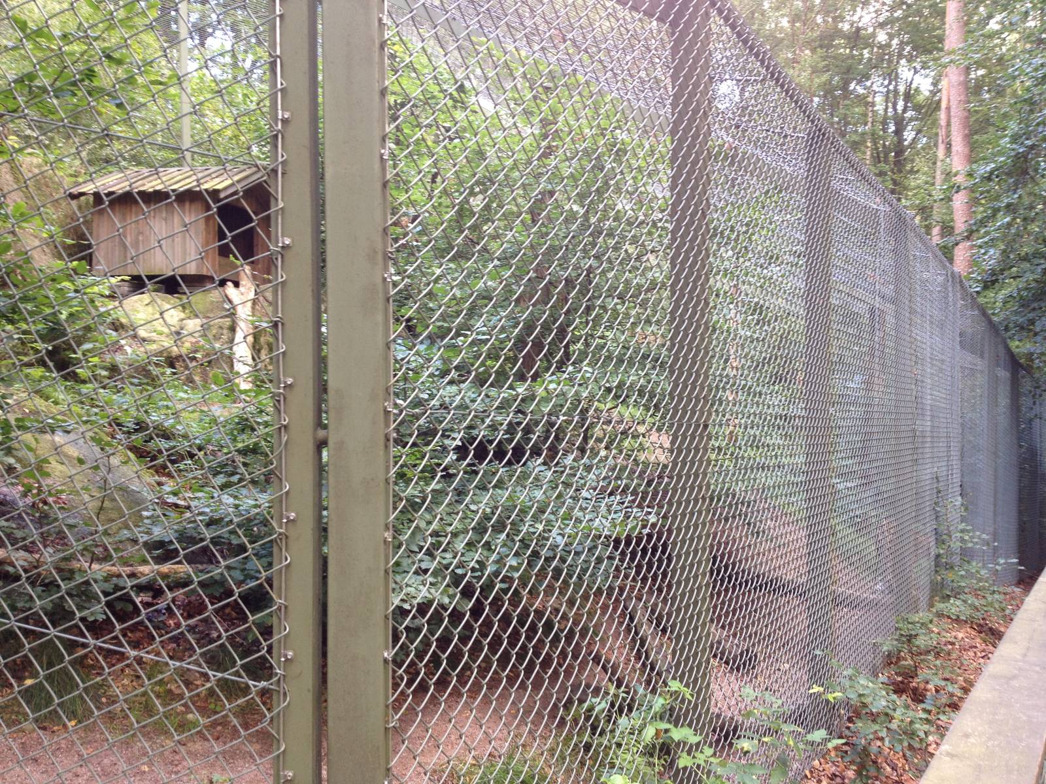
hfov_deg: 52.6
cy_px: 392
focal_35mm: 35
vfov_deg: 40.7
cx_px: 523
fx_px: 1058
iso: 50
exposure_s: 1/30
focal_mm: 4.28
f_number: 2.4
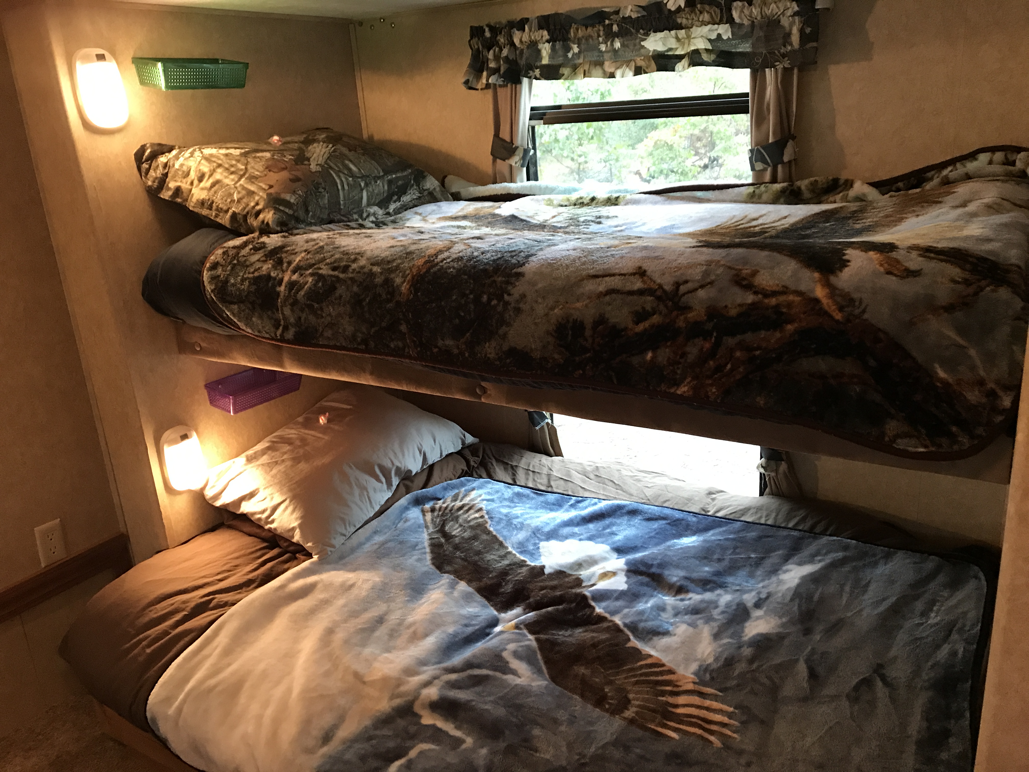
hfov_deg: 63.4
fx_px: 832
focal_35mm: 28
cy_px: 386
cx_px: 514
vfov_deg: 49.7
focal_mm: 3.99
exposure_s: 1/15
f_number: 1.8
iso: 80
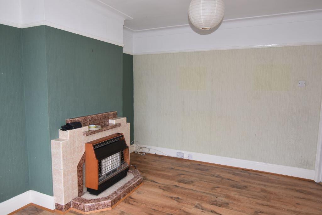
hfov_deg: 73.7
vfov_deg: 53.1
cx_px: 161
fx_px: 215
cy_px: 108
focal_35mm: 24
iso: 400
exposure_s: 1/100
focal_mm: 16
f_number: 2.8
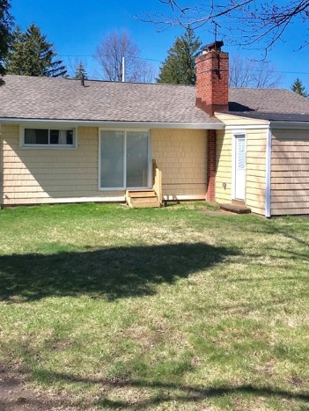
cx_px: 158
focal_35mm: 46
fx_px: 547
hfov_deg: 31.6
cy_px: 176
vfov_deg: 41.1
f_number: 1.8
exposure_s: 1/2519
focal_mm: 3.99
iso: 20
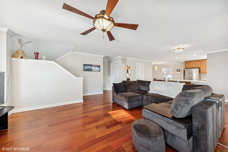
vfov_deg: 90.1
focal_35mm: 12
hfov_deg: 112.6
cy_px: 76
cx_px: 114
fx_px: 76
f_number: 9
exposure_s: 1/3.33
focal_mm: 12
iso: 200
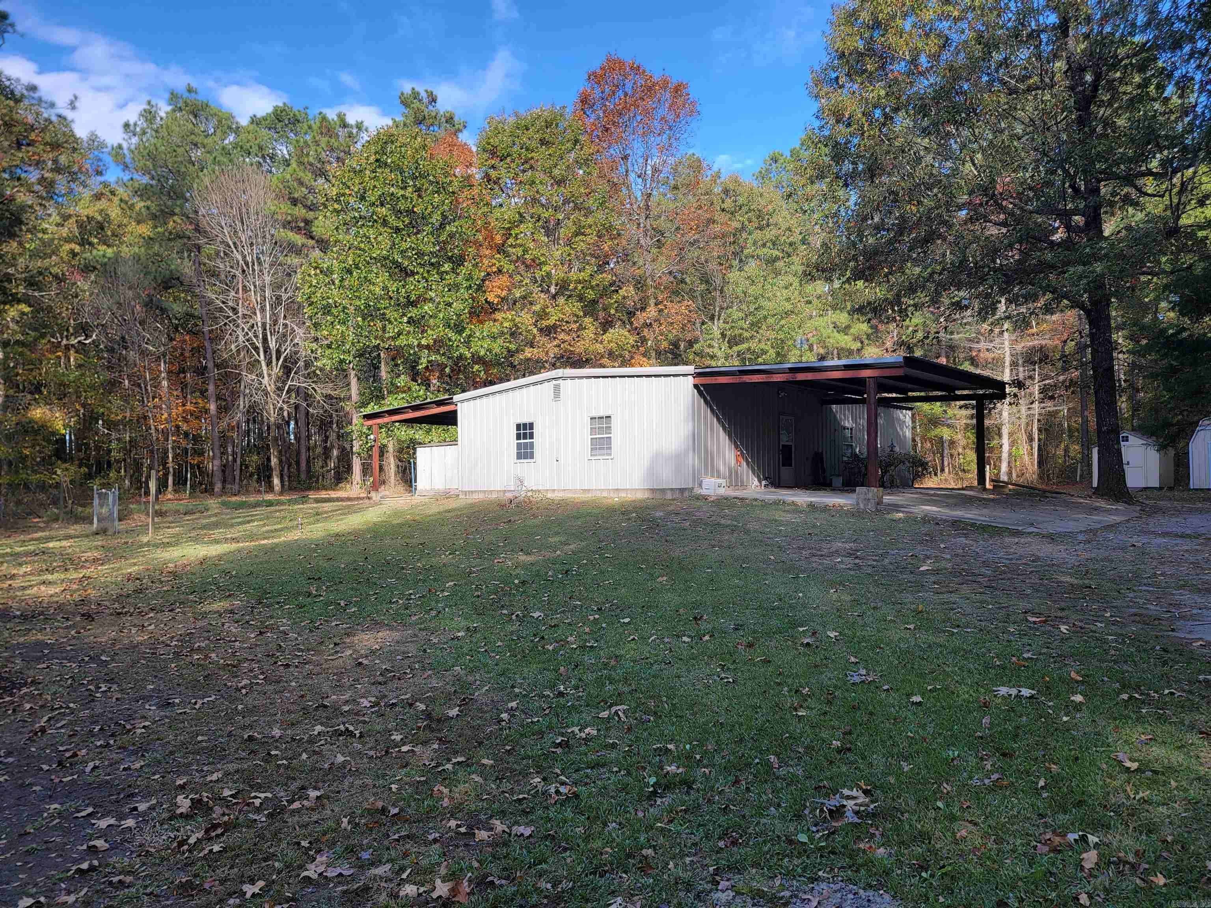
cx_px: 606
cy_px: 454
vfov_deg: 56.8
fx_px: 840
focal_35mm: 24
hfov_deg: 71.6
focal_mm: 6.7
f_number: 1.8
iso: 16
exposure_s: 1/228
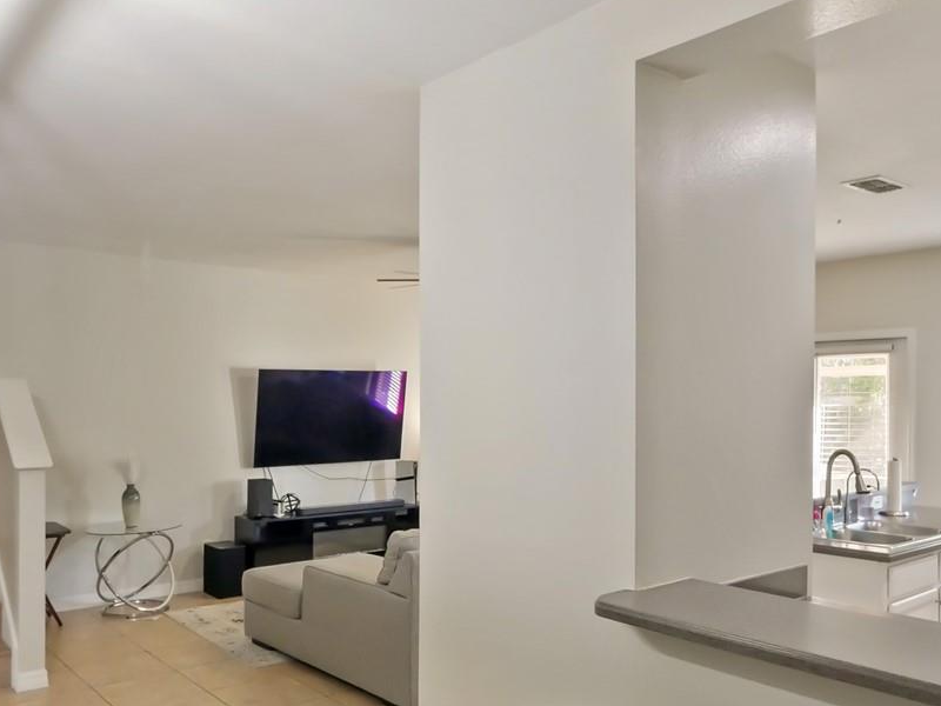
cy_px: 377
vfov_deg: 49.7
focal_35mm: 28
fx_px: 761
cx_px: 497
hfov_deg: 63.4
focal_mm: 7
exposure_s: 1/60
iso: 2500
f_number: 4
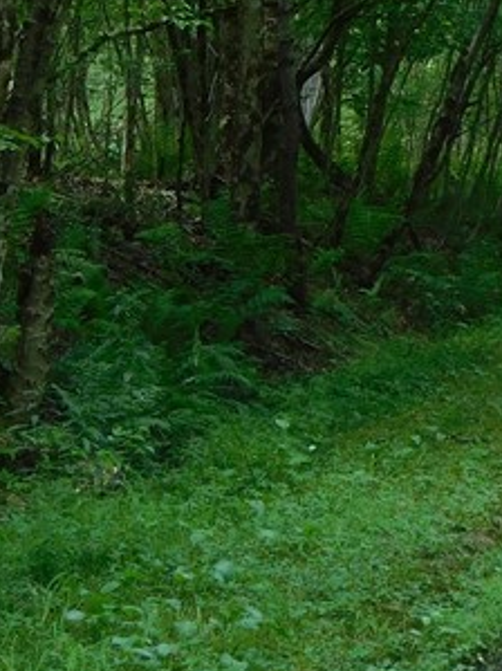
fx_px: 3909
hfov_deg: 7.3
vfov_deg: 9.8
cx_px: 448
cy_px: 233
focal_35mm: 202
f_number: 4
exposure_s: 1/50
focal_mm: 10.4
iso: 125
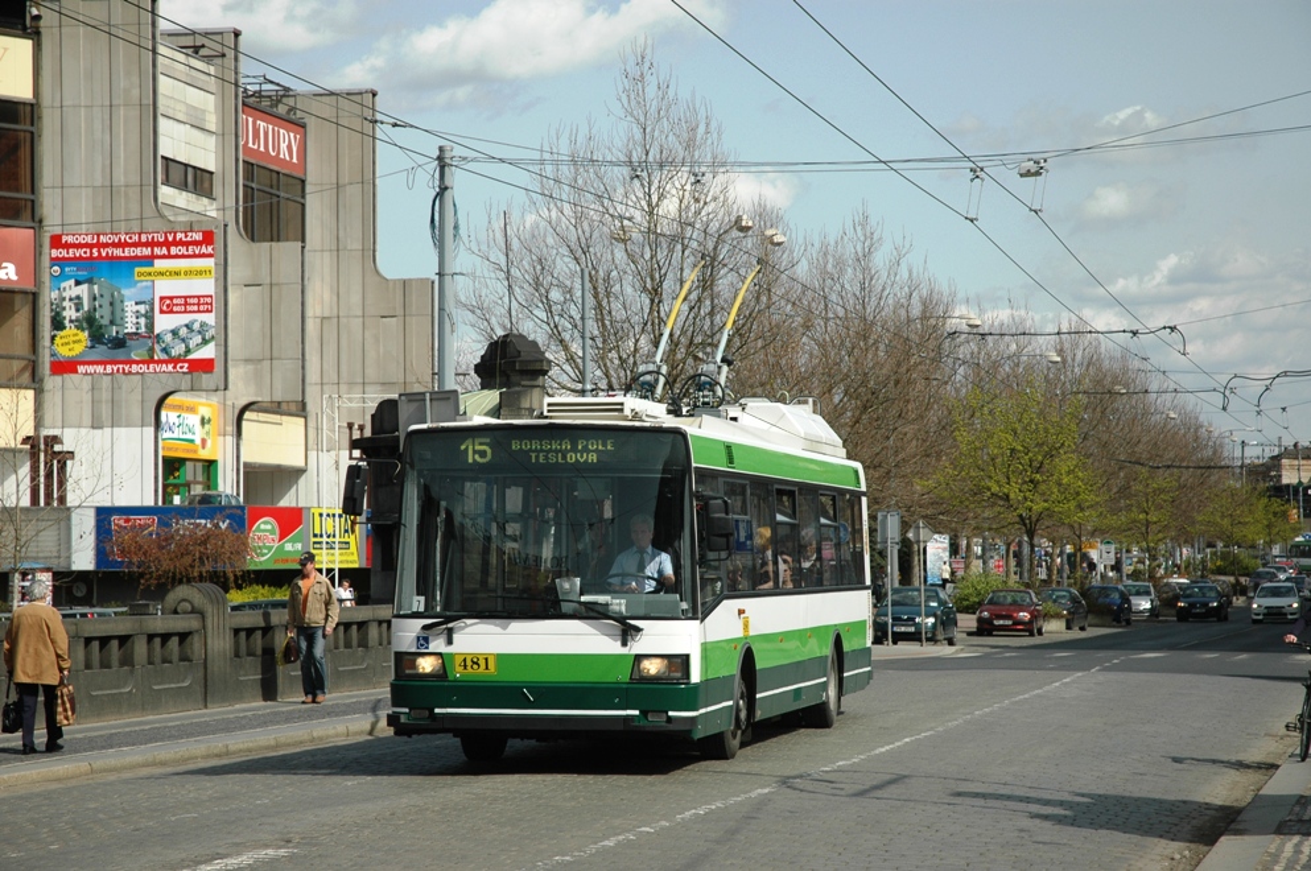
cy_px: 436
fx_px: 3383
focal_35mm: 93
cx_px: 656
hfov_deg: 21.9
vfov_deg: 14.7
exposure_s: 1/1250
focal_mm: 62
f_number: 5.6
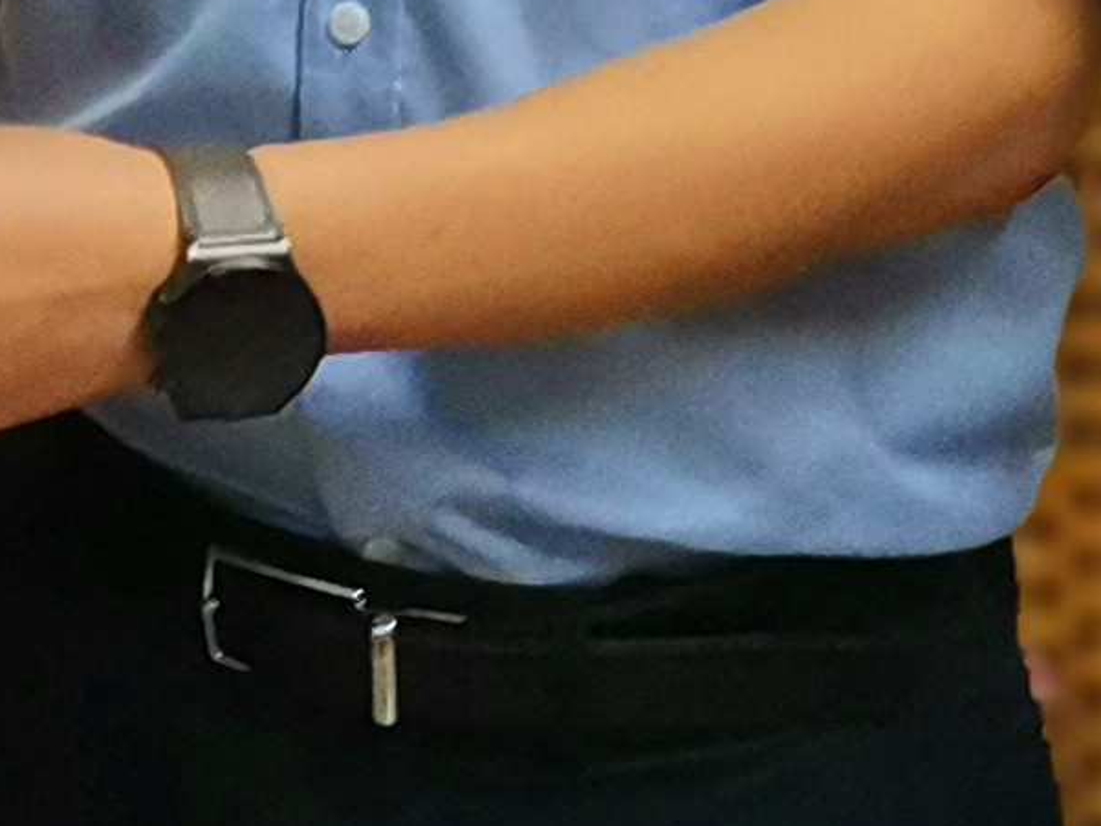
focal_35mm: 173
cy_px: -711
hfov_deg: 10.7
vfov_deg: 8.2
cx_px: -859
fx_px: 5504
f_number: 2.4
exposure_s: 1/33.3
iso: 500
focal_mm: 4.75
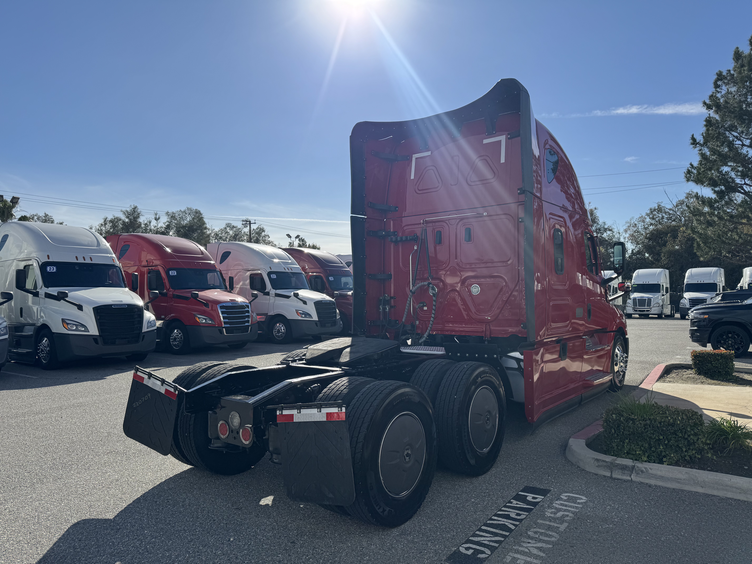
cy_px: 282
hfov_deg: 71.6
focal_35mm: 24
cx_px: 376
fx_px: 521
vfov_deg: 56.8
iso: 80
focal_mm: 6.76
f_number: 1.78
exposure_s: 1/7092
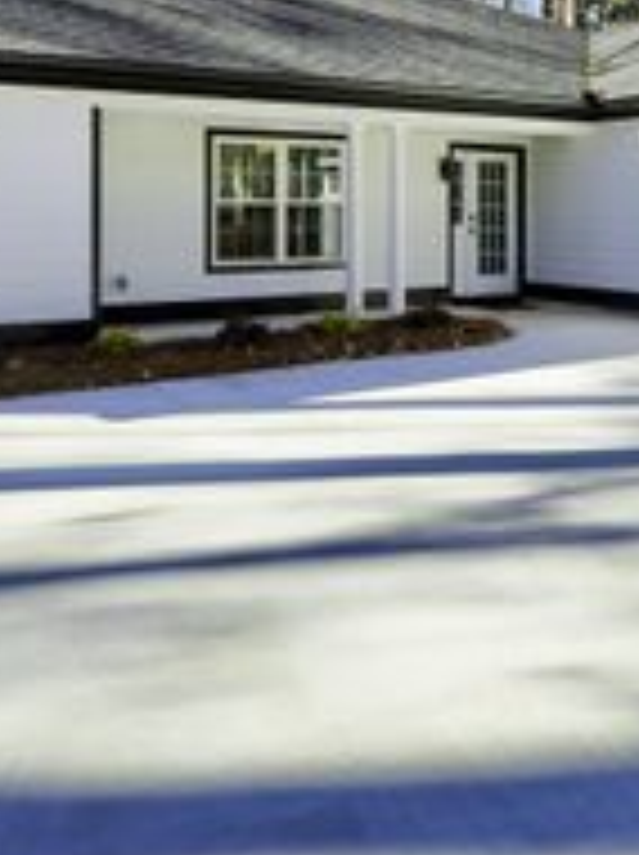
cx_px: 369
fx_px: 937
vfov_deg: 47.1
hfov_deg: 37.6
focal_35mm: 38
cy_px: 205
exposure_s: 1/125
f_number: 9
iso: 100
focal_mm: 10
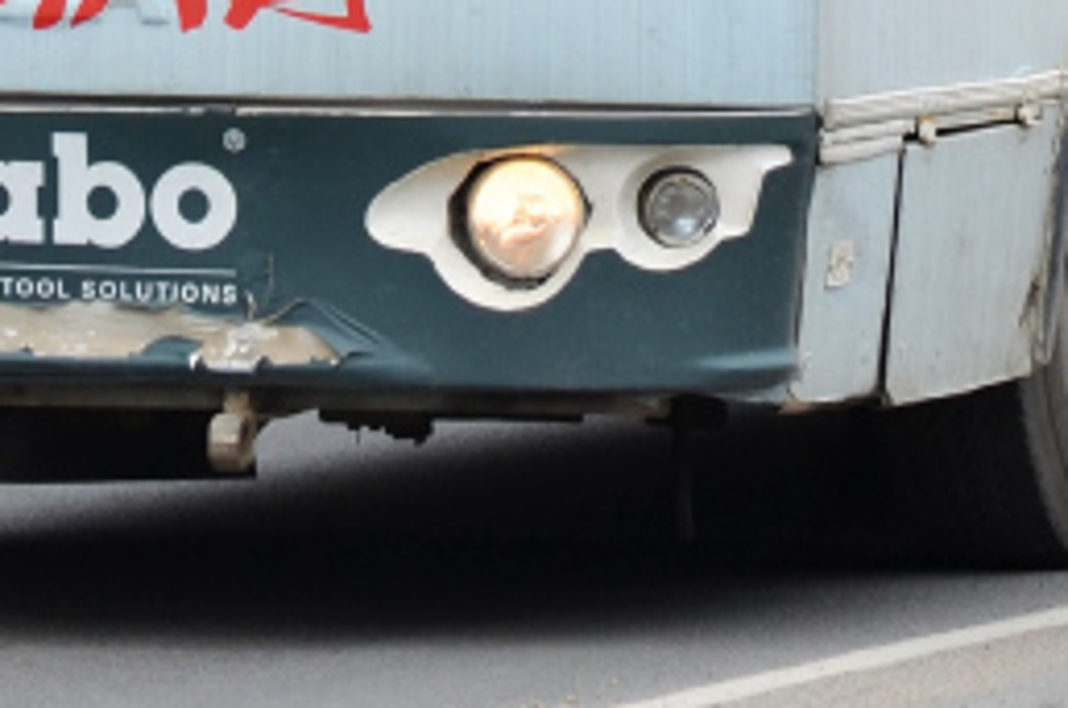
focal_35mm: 544
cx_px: 389
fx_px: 16109
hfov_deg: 3.8
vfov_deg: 2.5
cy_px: -1041
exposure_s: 1/640
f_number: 5.6
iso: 200
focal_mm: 72
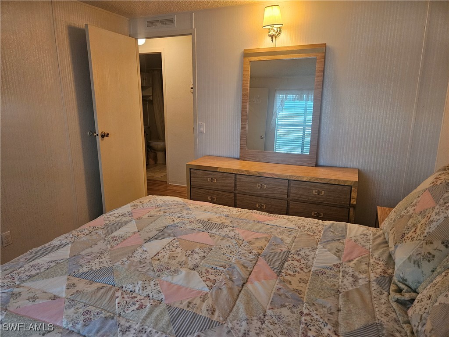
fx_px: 298
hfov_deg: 73.9
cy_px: 168
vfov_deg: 58.9
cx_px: 224
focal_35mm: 23
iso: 400
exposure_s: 1/120
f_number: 1.8
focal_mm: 5.4
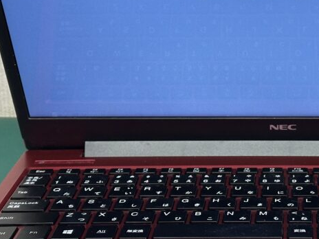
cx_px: 284
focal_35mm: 106
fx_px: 977
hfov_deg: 18.3
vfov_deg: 13.9
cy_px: 56
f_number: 1.78
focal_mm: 6.86
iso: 200
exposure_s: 1/33
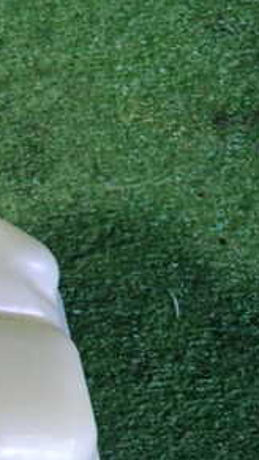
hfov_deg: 18.1
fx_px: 685
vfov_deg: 37.0
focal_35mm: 56
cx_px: -169
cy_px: 288
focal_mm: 4.5
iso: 800
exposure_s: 1/60
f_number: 2
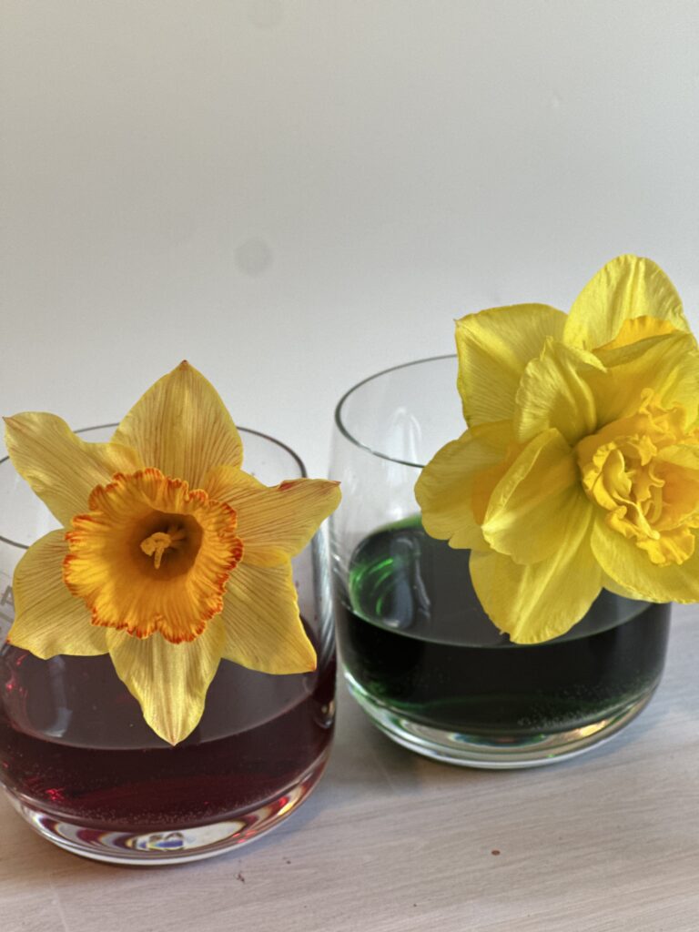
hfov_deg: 19.1
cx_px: 350
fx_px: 2073
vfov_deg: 25.3
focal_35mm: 77
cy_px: 466
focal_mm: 9
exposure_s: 1/33
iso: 160
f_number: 2.8
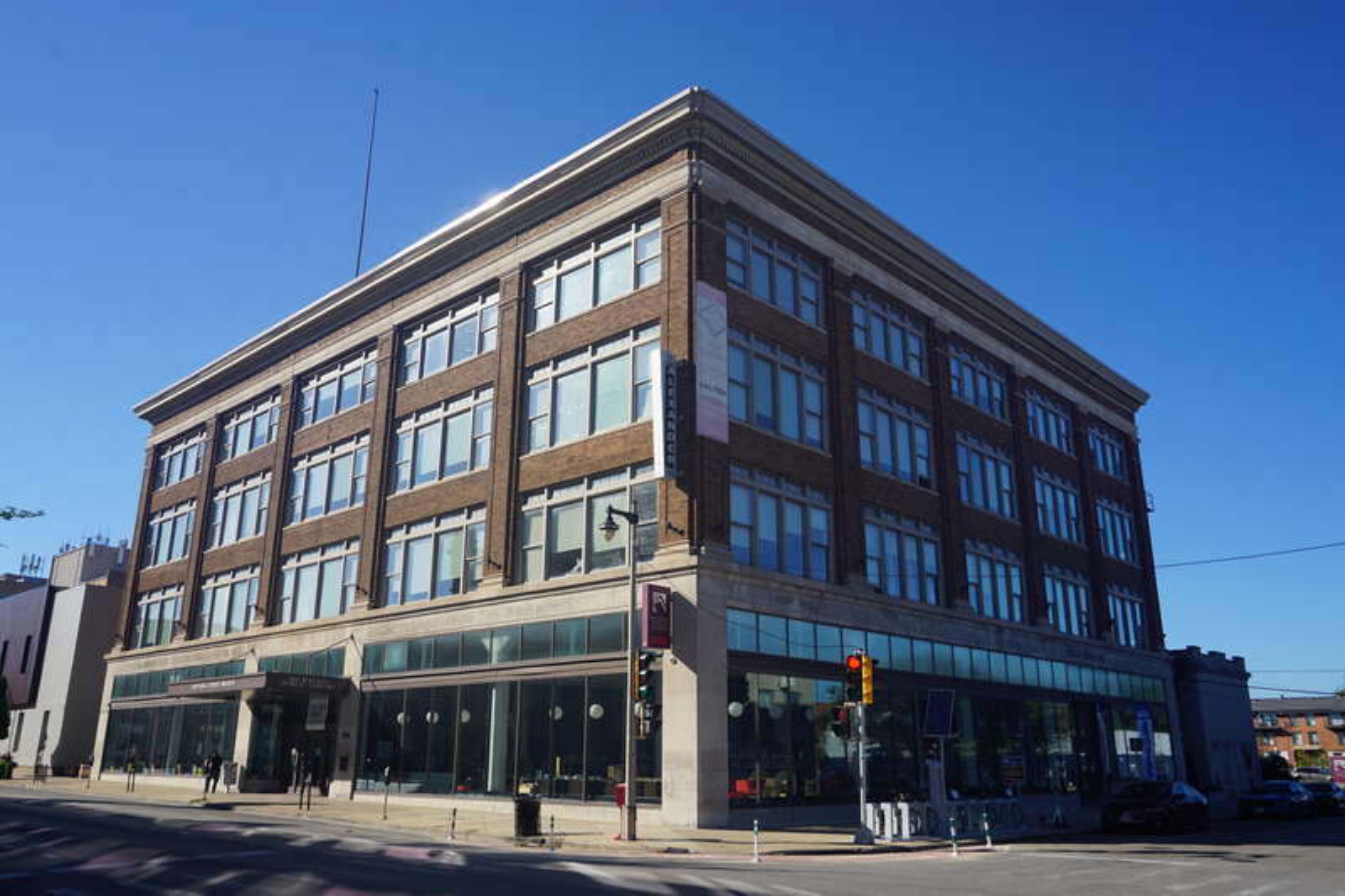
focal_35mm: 27
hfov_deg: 67.4
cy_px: 448
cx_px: 672
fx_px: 1008
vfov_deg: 47.9
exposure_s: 1/125
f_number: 11
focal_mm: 18
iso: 100
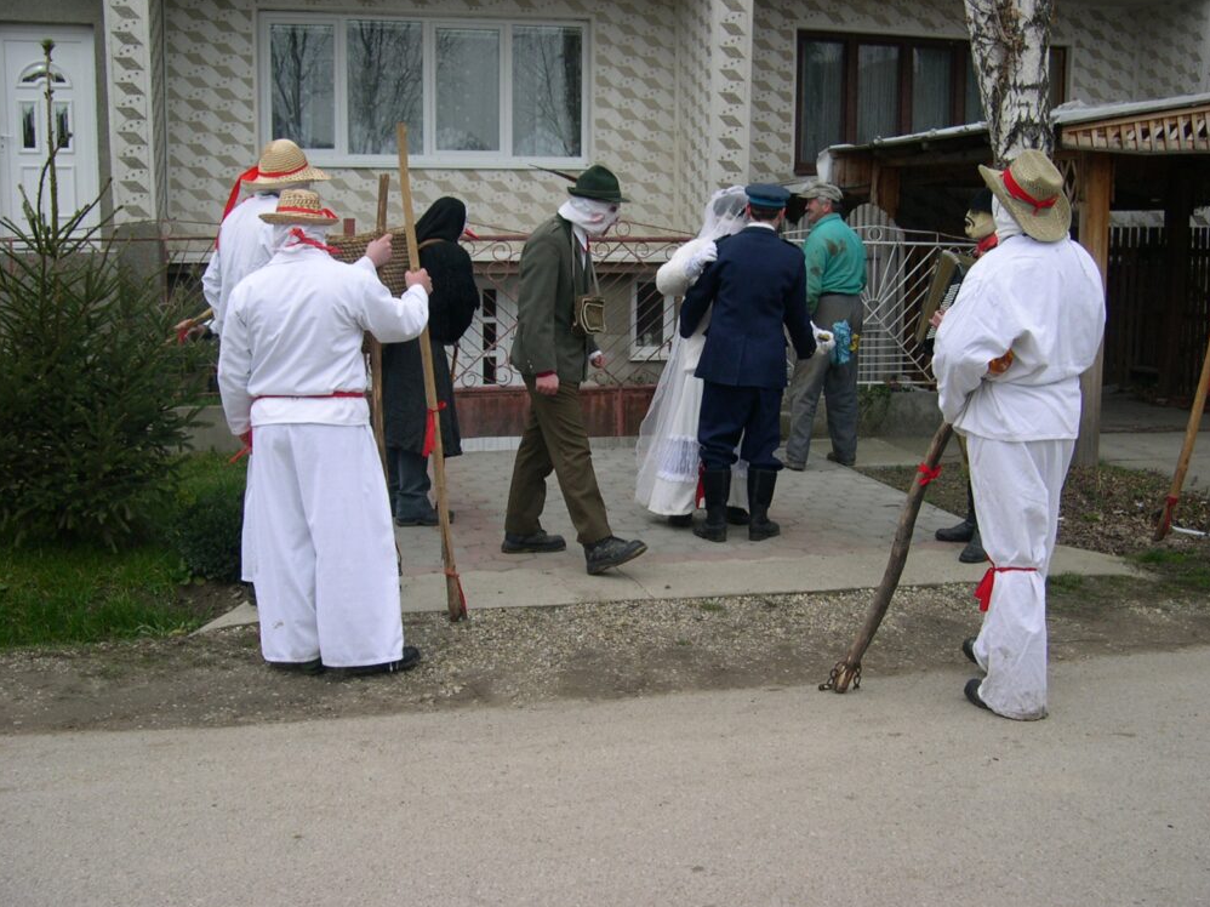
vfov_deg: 36.8
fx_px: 1363
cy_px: 451
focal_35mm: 39
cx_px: 615
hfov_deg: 47.9
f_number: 2.8
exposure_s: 1/246
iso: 100
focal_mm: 8
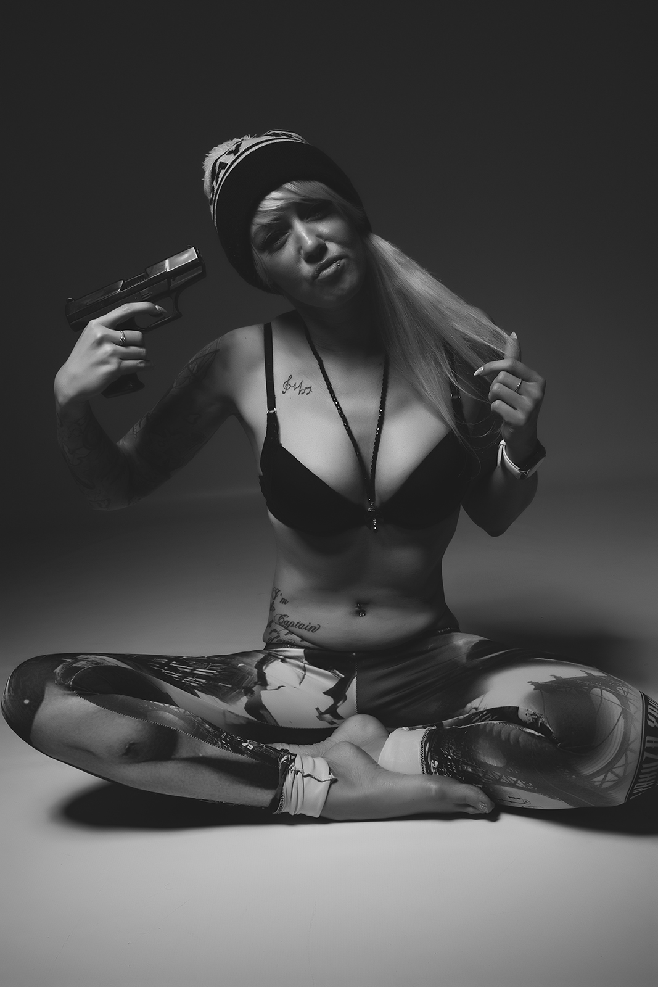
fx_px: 1562
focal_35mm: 57
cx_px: 329
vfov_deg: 35.1
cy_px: 494
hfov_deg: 23.8
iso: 100
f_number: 16
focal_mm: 38
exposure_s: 1/100
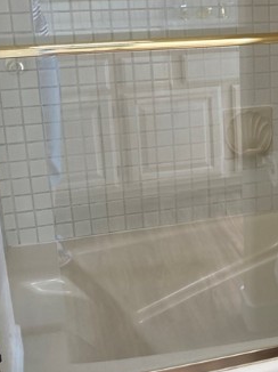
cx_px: 316
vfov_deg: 29.2
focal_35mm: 66
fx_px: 708
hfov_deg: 21.0
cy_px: 126
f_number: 1.8
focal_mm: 3.99
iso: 80
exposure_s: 1/90
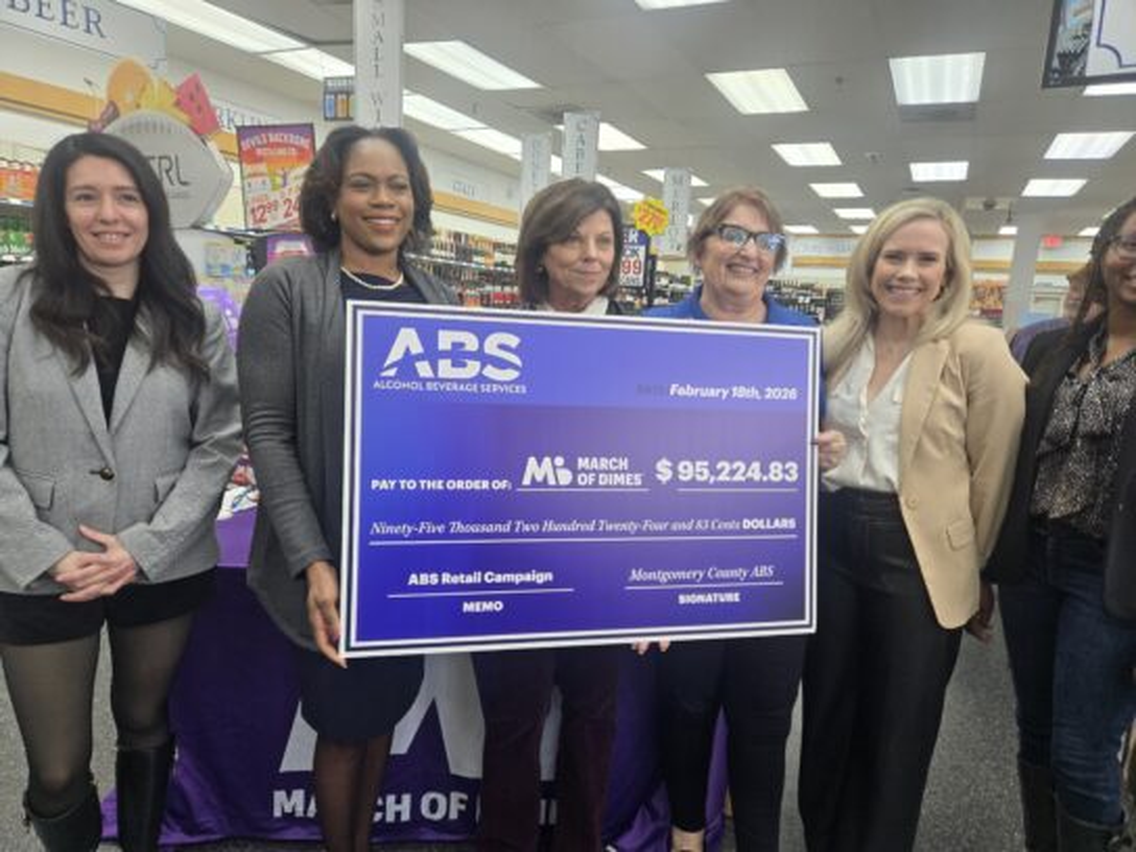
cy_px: 426
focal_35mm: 23
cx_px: 568
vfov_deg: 58.9
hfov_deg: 73.9
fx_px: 755
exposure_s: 1/120
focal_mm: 5.4
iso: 100
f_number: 1.8
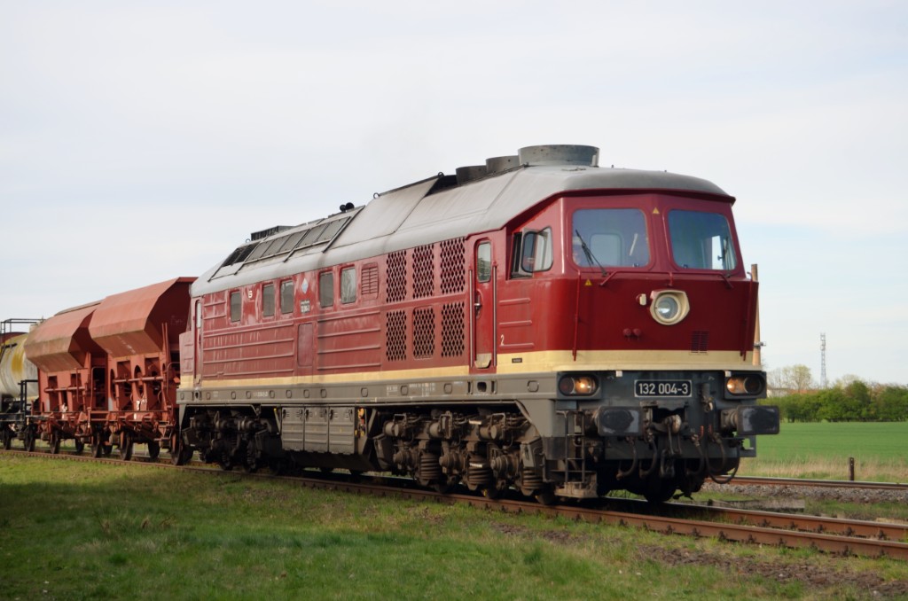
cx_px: 454
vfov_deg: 16.5
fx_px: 2076
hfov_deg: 24.7
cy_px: 300
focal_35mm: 82
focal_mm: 55
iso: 100
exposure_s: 1/160
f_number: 6.3
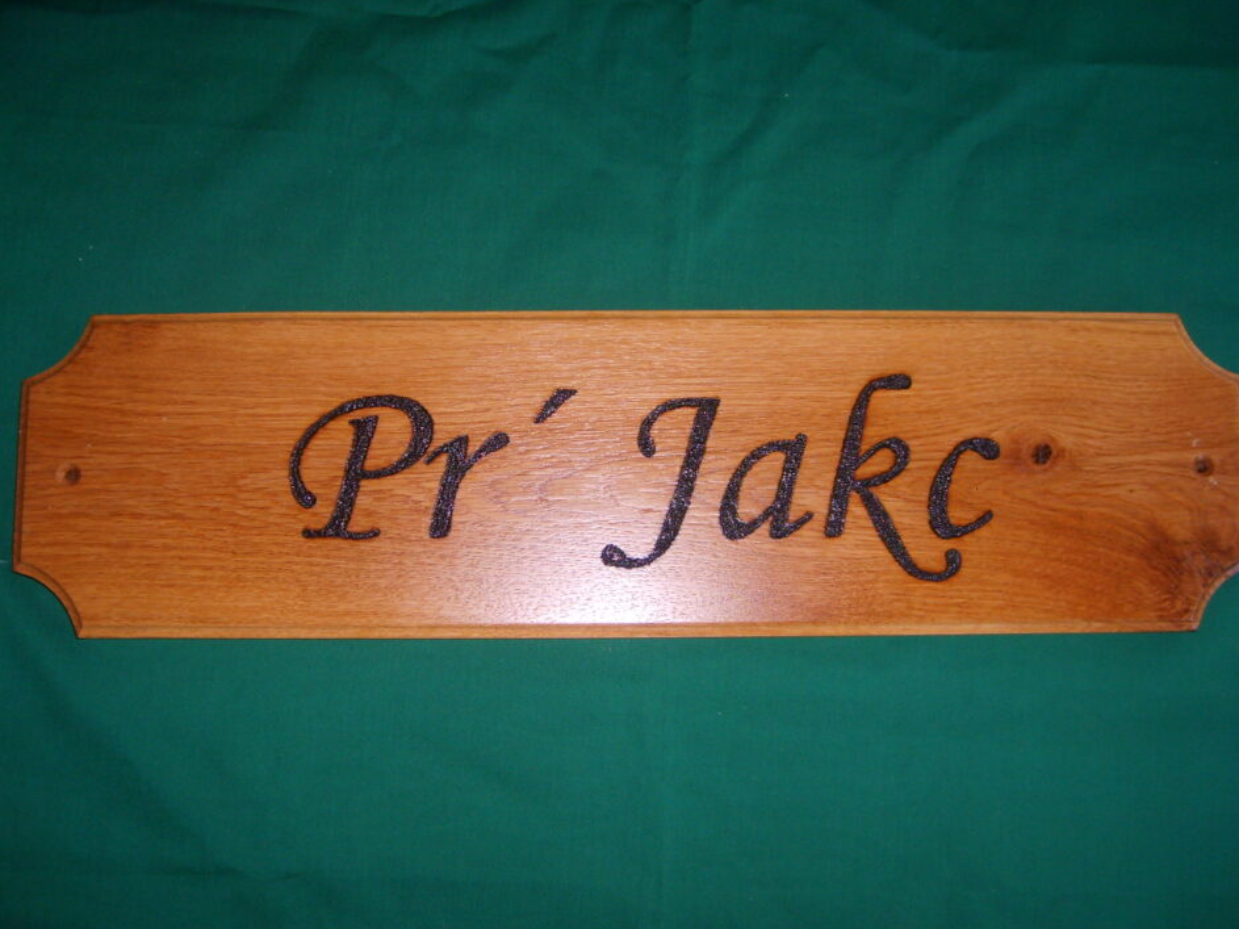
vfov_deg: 37.7
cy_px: 490
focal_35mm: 38
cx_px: 611
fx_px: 1360
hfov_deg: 49.0
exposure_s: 1/45
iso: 100
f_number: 2.8
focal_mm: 5.8
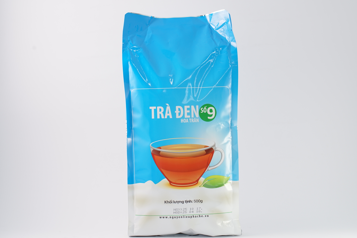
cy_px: 119
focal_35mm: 100
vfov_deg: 13.7
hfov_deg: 20.4
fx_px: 992
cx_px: 178
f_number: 8
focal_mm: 100
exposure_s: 1/50
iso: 500
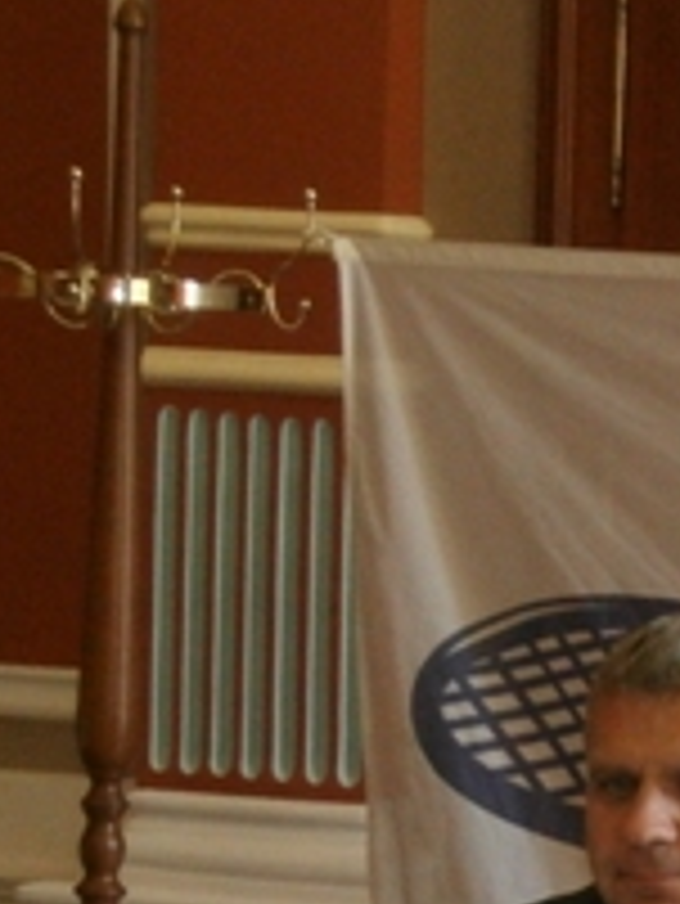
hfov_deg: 7.7
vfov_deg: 10.3
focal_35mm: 191
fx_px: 4997
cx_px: 928
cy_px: 931
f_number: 3.9
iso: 500
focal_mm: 10.7
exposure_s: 1/50
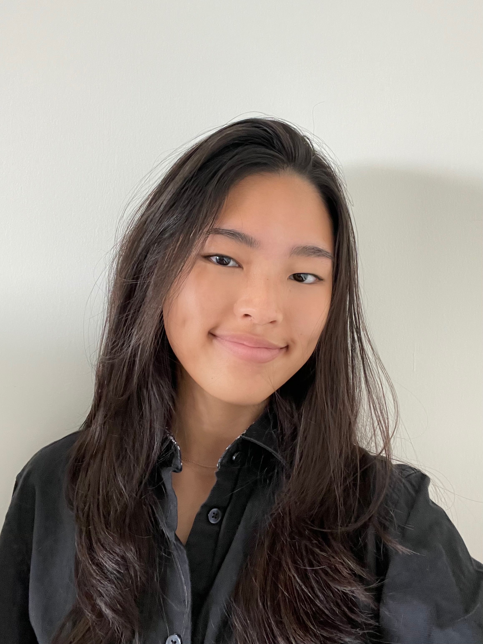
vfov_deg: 60.0
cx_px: 242
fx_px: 558
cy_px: 322
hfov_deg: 46.8
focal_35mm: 30
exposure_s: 1/60
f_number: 2.2
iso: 320
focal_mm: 2.71
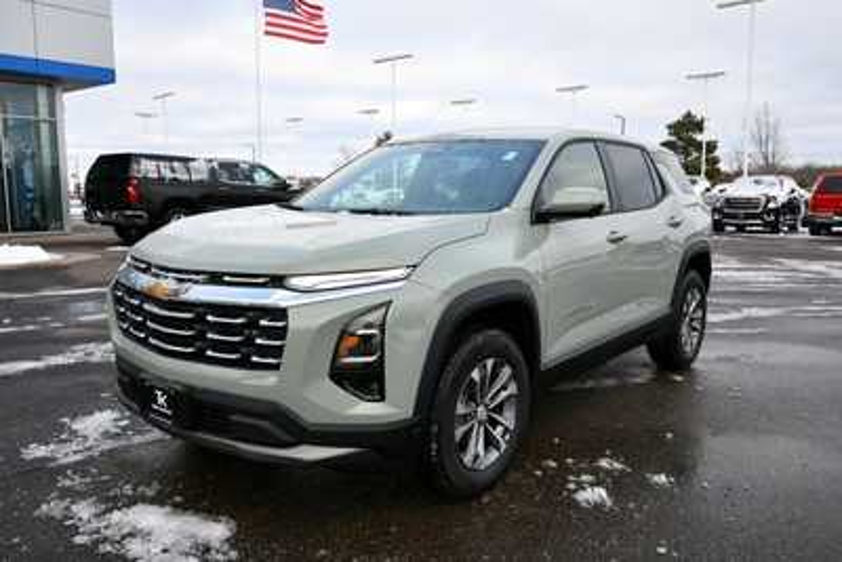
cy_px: 281
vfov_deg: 43.6
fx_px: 702
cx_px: 421
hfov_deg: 61.9
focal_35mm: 30
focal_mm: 20
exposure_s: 1/250
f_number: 5.6
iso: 220
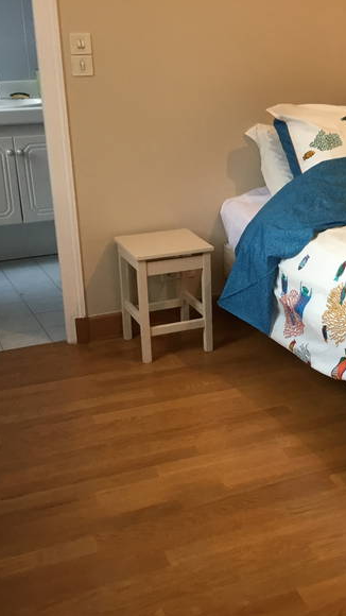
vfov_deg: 44.6
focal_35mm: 46
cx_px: 244
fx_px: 751
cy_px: 313
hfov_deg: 25.7
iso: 80
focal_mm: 3.3
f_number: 2.4
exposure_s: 1/33
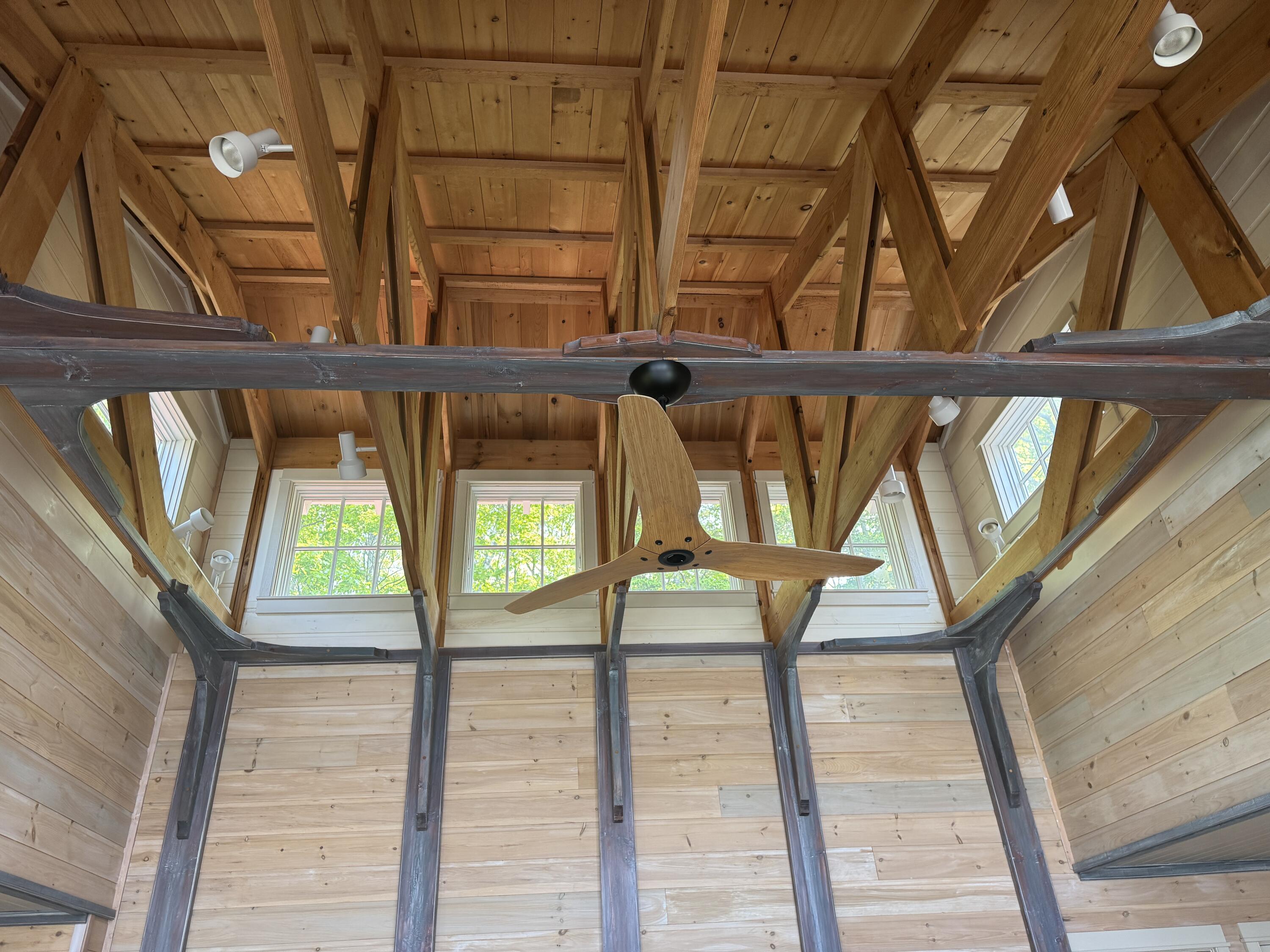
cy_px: 476
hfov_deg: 71.6
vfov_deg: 56.8
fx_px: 881
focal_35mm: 24
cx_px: 635
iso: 160
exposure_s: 1/121
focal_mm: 6.76
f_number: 1.78
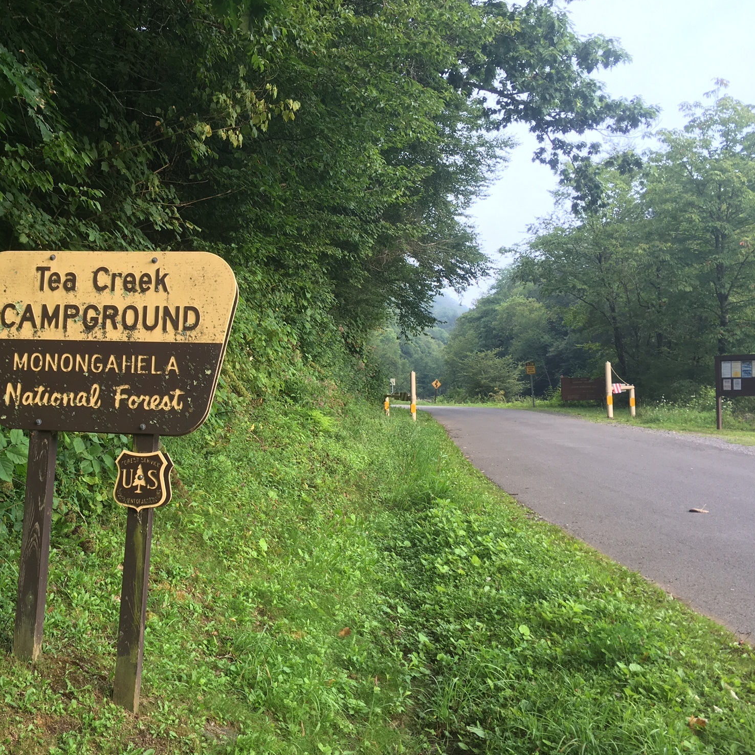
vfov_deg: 47.2
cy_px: 375
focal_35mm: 35
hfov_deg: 46.5
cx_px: 254
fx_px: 864
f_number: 2.2
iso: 25
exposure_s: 1/40
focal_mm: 4.15
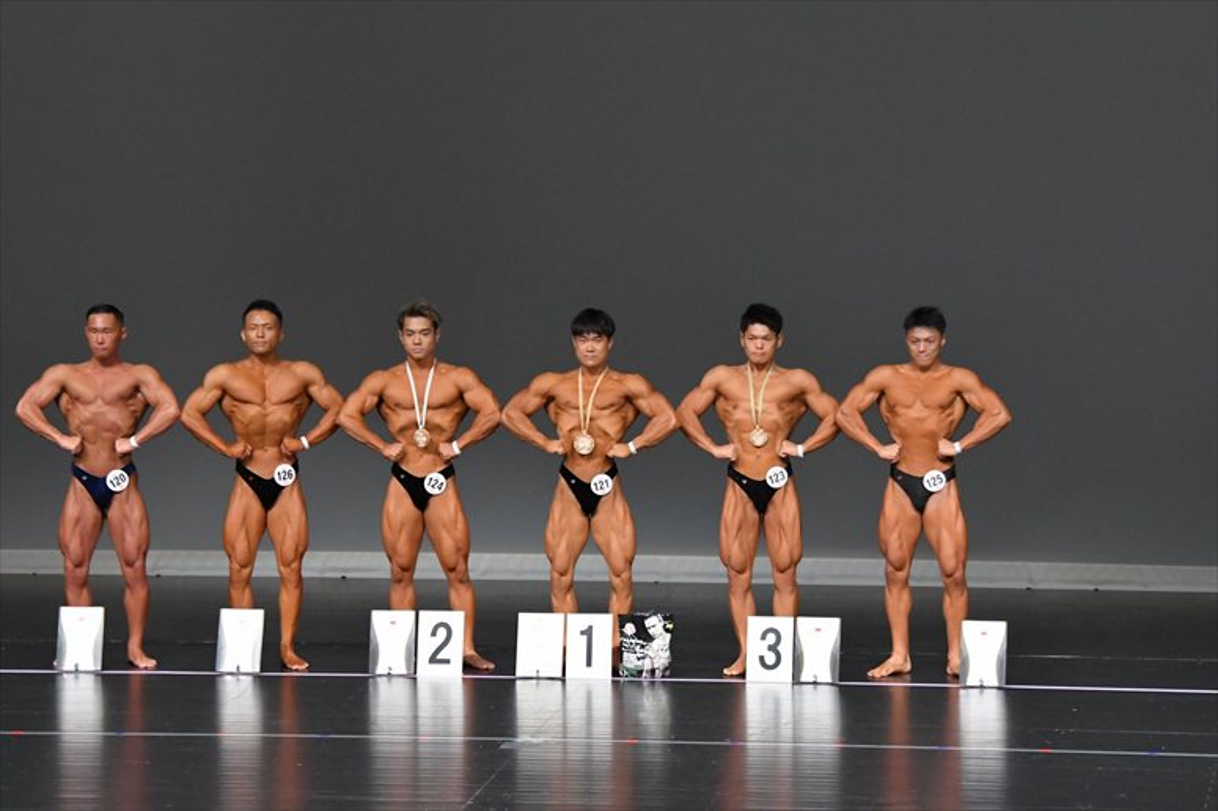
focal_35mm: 187
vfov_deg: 7.3
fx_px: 6324
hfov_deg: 11.0
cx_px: 609
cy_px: 406
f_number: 5.6
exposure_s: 1/400
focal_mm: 125
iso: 5000
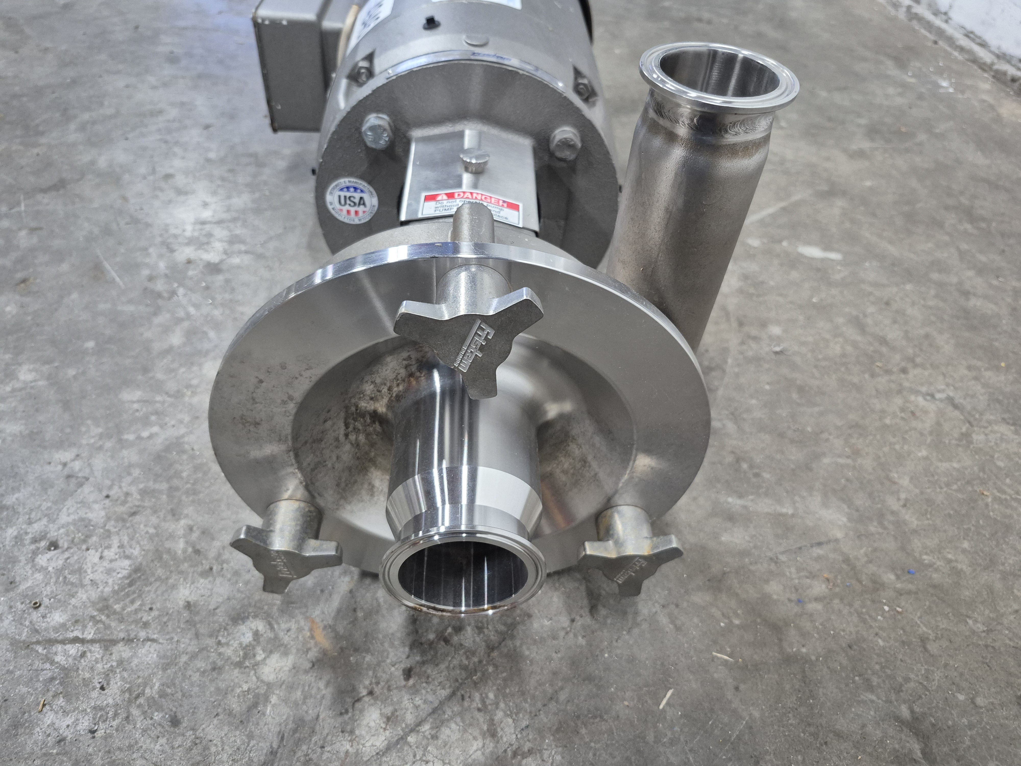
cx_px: 510
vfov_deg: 58.9
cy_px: 383
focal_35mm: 23
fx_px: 678
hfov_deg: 73.9
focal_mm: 5.4
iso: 800
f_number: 1.8
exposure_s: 1/120
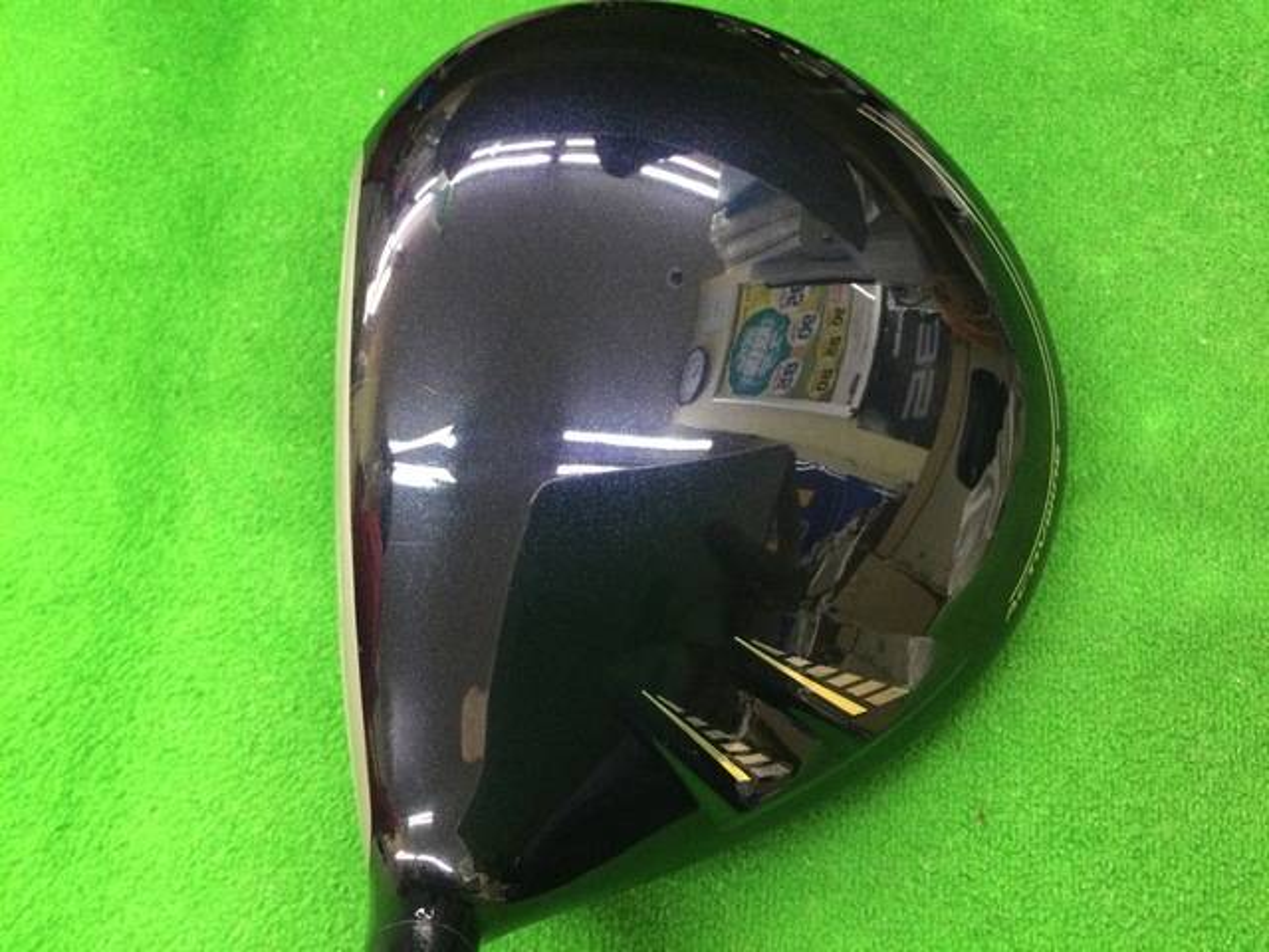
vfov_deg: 45.4
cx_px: 634
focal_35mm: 31
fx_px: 1136
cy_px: 476
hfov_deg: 58.4
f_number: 2.4
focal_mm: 3.3
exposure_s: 1/17
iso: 200
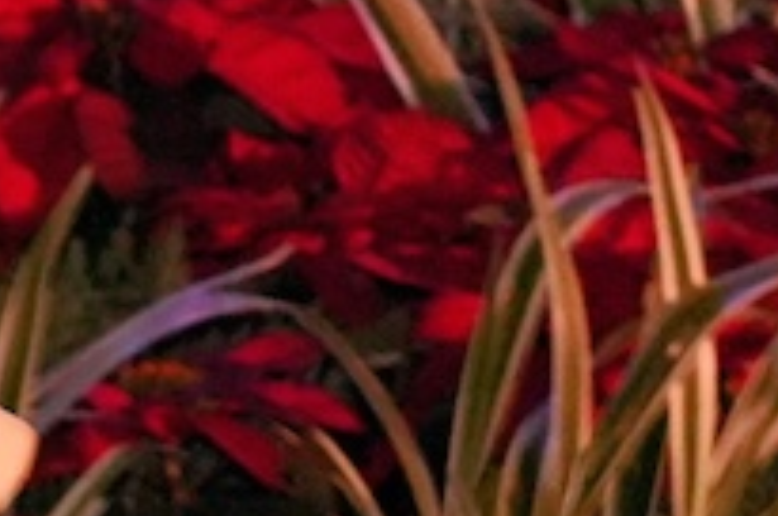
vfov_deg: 3.7
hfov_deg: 5.5
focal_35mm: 359
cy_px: -1096
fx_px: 7746
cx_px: -1419
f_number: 4
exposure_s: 1/60
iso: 6400
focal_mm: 49
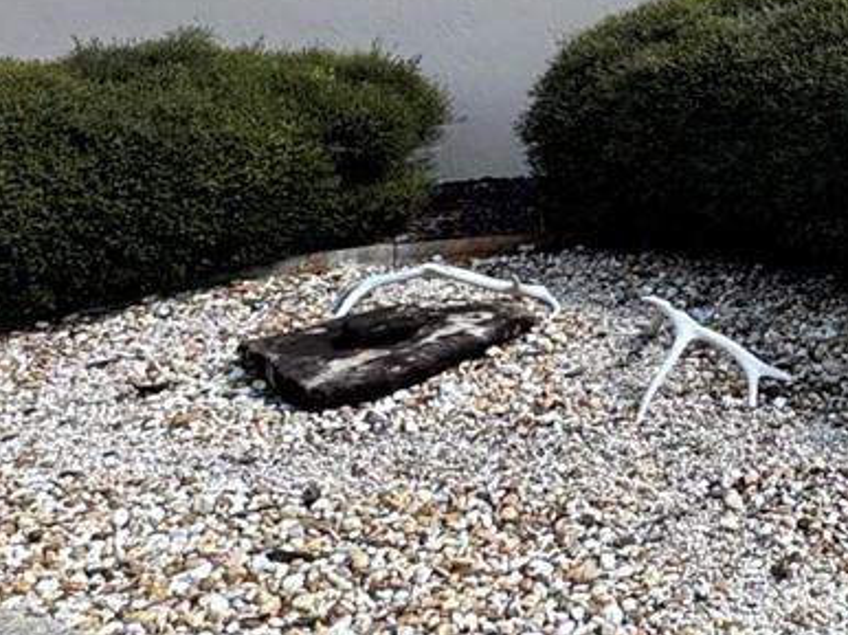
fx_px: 1420
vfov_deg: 23.6
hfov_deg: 30.3
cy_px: -69
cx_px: 895
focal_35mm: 58
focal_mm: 2.22
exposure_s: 1/1567
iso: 40
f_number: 2.2
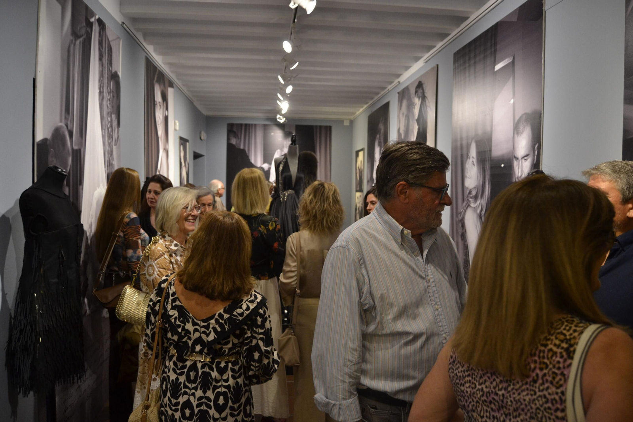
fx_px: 475
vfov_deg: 47.9
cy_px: 211
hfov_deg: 67.4
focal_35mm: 27
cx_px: 316
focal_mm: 18
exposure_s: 1/60
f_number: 3.5
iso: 900
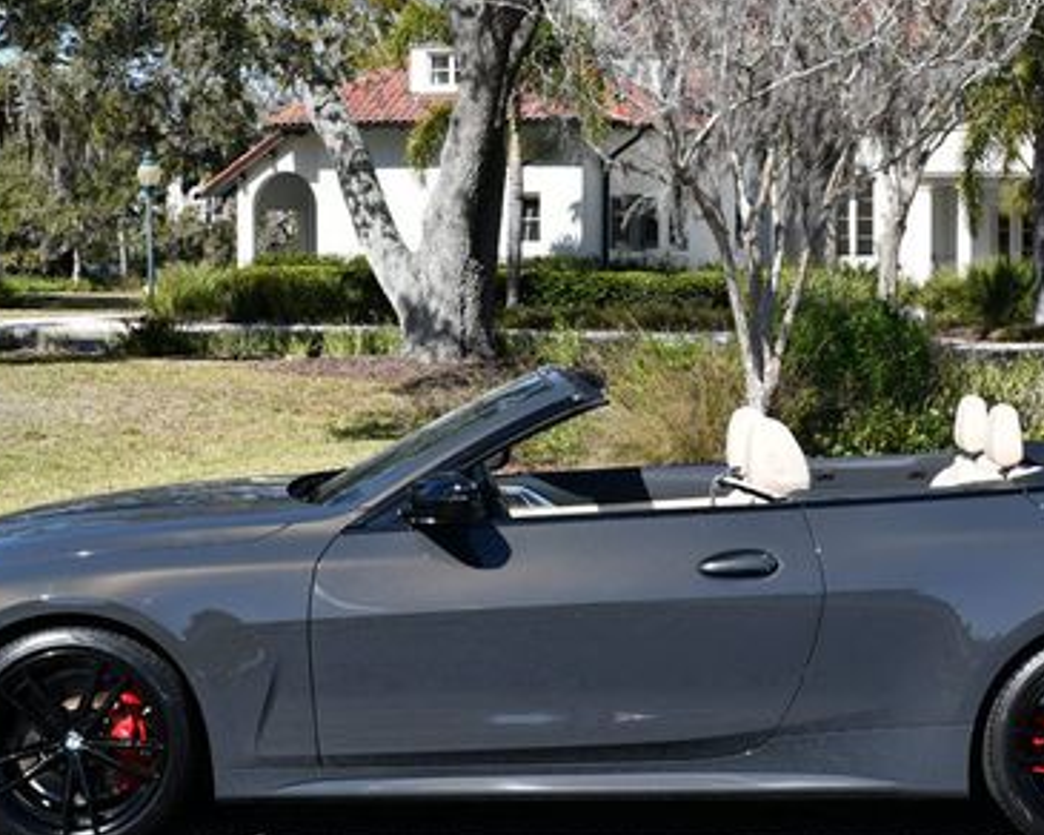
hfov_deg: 24.1
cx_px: 644
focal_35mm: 79
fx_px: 2441
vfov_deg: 19.4
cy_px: 360
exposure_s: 1/250
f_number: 8
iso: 100
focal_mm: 24
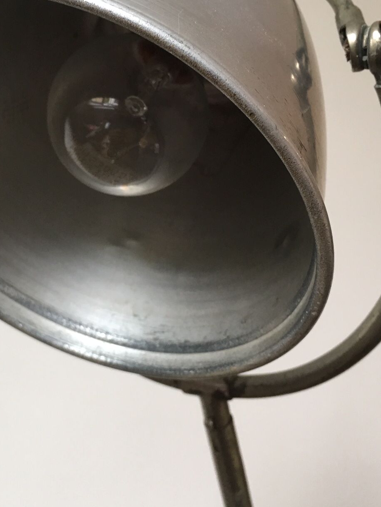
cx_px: 131
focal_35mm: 48
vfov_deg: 39.5
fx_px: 704
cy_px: 211
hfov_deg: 30.1
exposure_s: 1/33
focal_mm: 4.15
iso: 125
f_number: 2.2
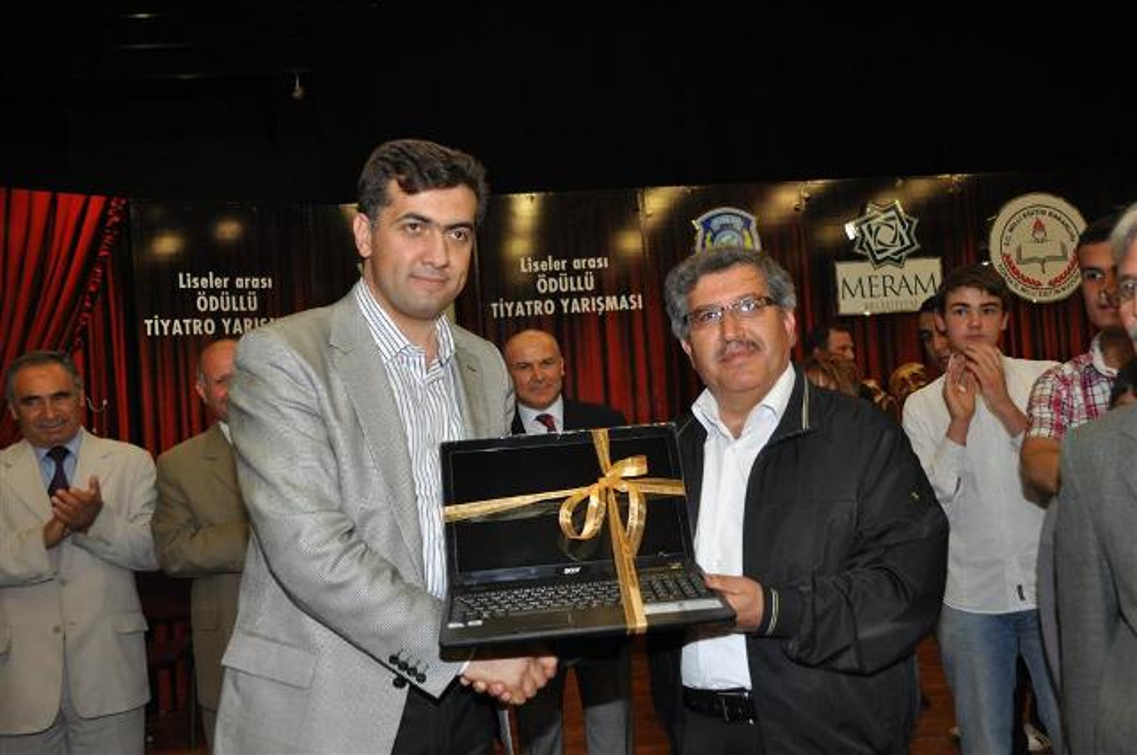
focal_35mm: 33
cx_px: 568
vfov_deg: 39.9
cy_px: 378
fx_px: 1041
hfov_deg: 57.3
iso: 800
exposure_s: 1/60
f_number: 4
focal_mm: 22
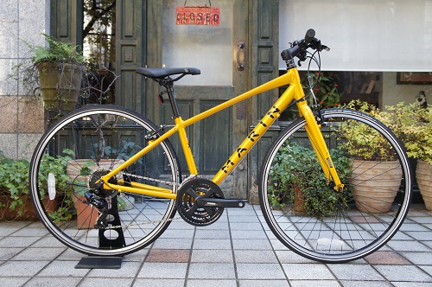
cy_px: 144
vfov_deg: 38.3
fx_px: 413
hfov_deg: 55.2
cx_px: 216
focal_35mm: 34
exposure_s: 1/160
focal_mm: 23
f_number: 4
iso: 500
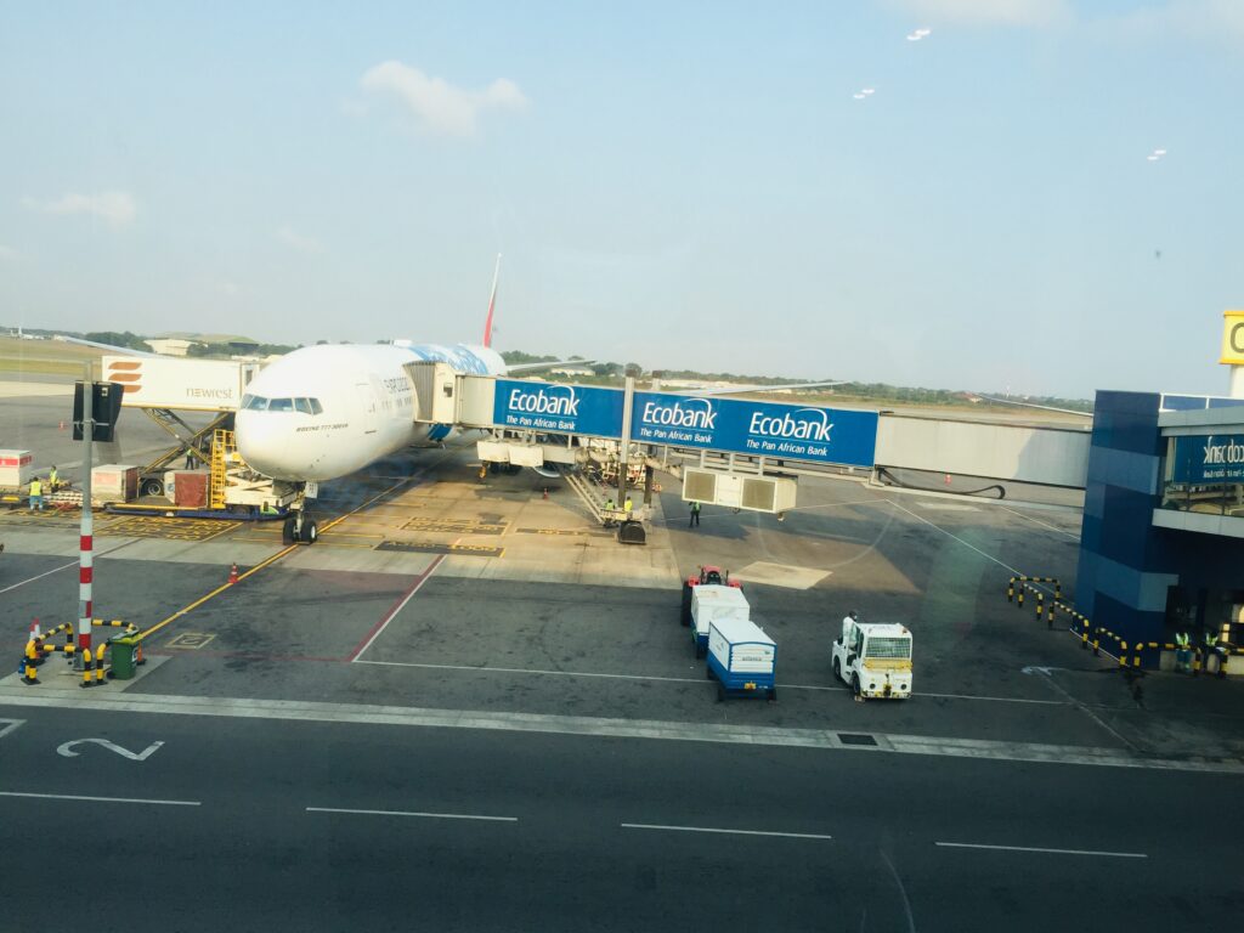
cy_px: 466
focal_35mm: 29
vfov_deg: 48.2
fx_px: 1042
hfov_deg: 61.7
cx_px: 622
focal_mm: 4.15
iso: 32
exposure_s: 1/319
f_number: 2.2
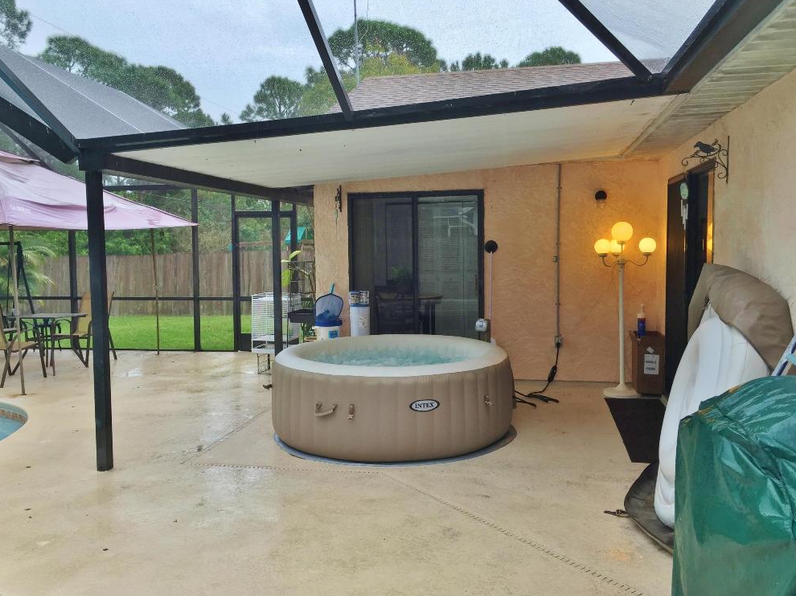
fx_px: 690
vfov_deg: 46.8
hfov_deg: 60.0
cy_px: 304
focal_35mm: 30
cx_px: 392
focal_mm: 4.15
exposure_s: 1/121
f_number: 2.2
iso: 32
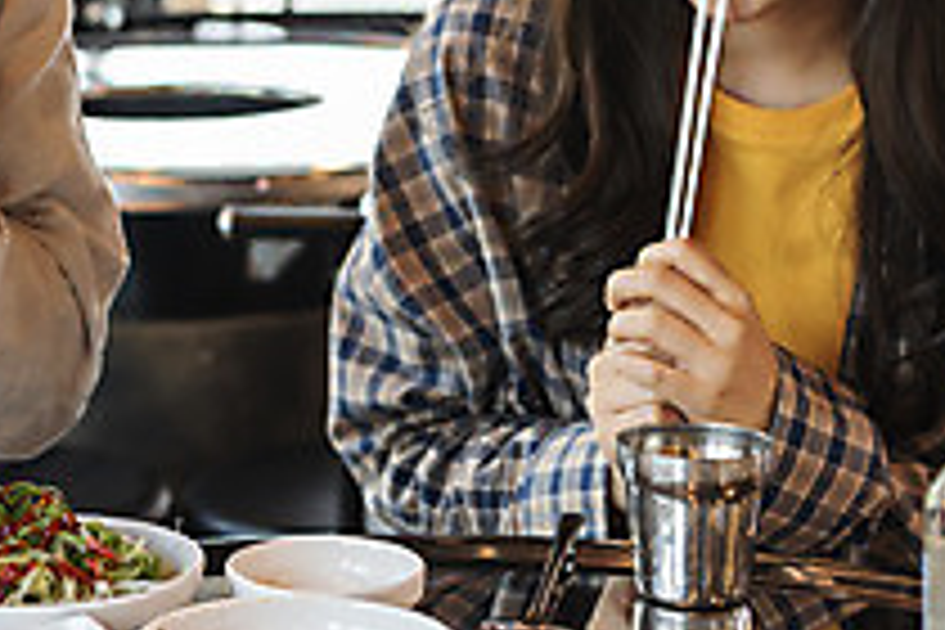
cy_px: 68
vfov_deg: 11.9
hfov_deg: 17.8
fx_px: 2992
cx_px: 164
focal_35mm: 114
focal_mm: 40
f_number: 2.8
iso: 640
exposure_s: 1/500
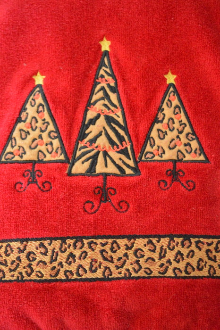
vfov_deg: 35.1
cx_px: 110
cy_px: 165
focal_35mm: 57
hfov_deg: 23.8
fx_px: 523
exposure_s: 1/40
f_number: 5
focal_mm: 38
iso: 3200
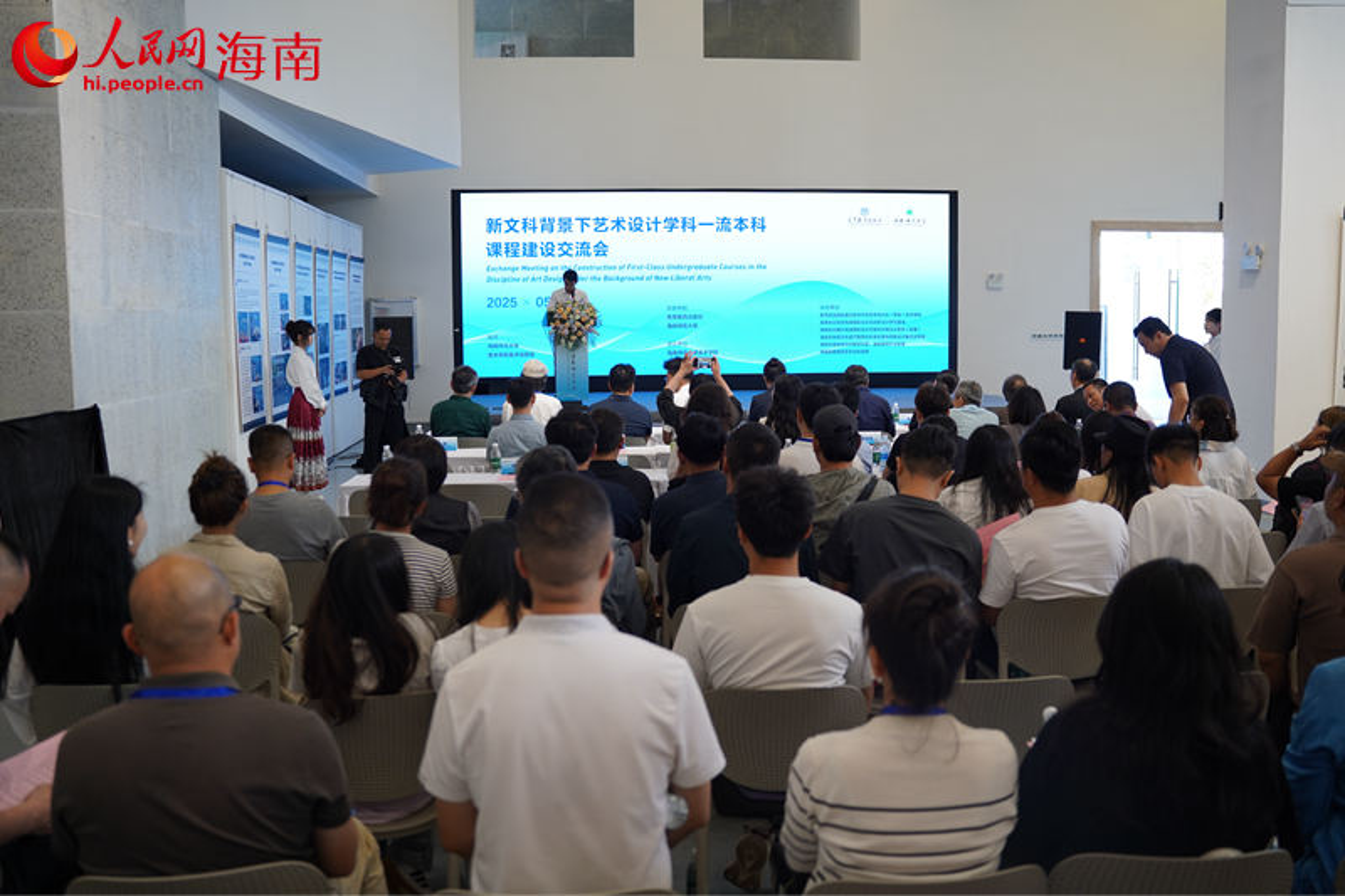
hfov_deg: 60.5
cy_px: 448
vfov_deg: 42.4
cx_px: 672
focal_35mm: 31
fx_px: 1154
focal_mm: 30.9
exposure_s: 1/125
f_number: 2.8
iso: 640
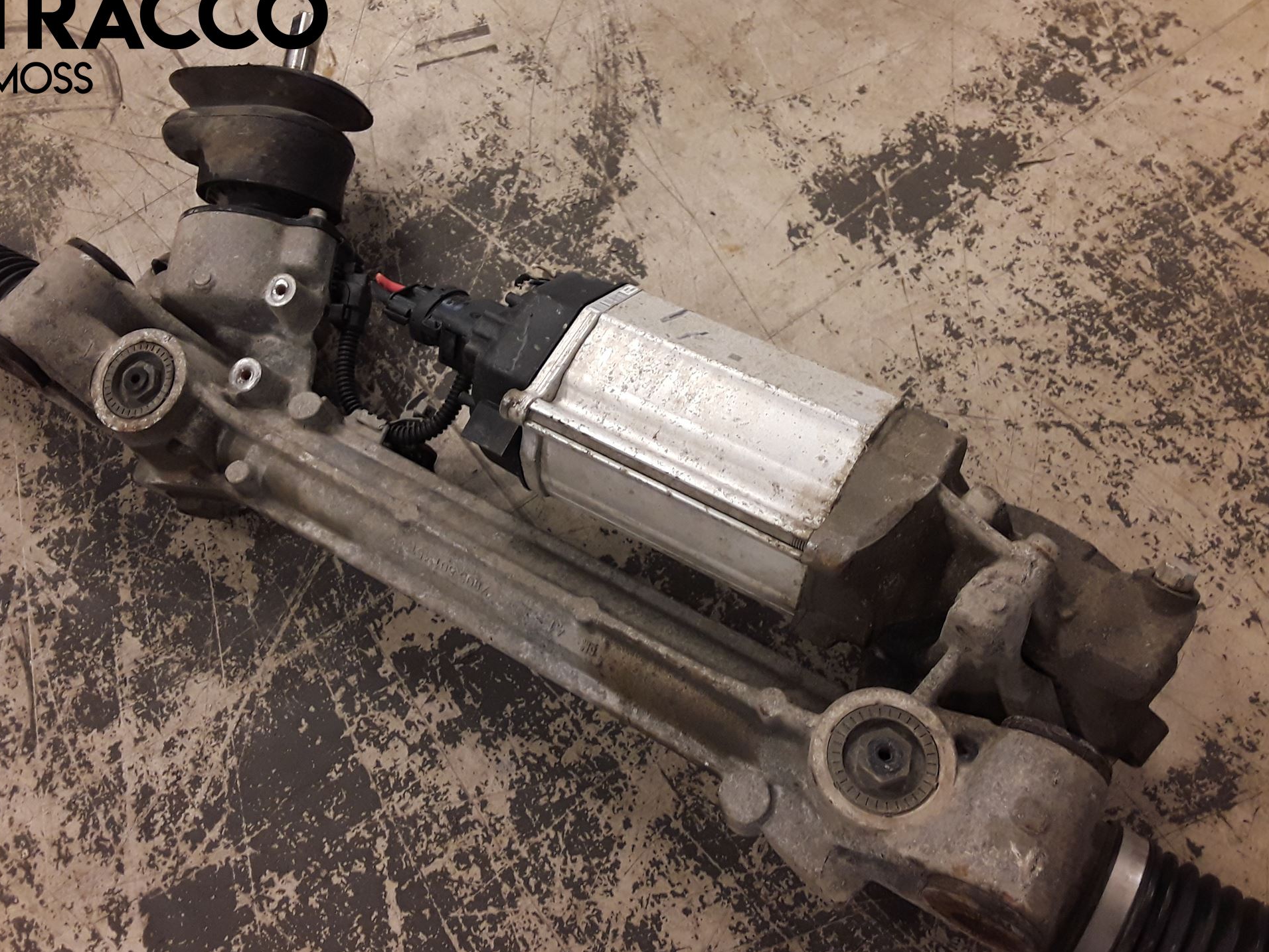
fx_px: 1100
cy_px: 487
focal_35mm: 30
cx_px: 600
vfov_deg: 46.8
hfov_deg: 59.9
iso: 80
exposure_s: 1/50
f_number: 1.9
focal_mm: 2.91
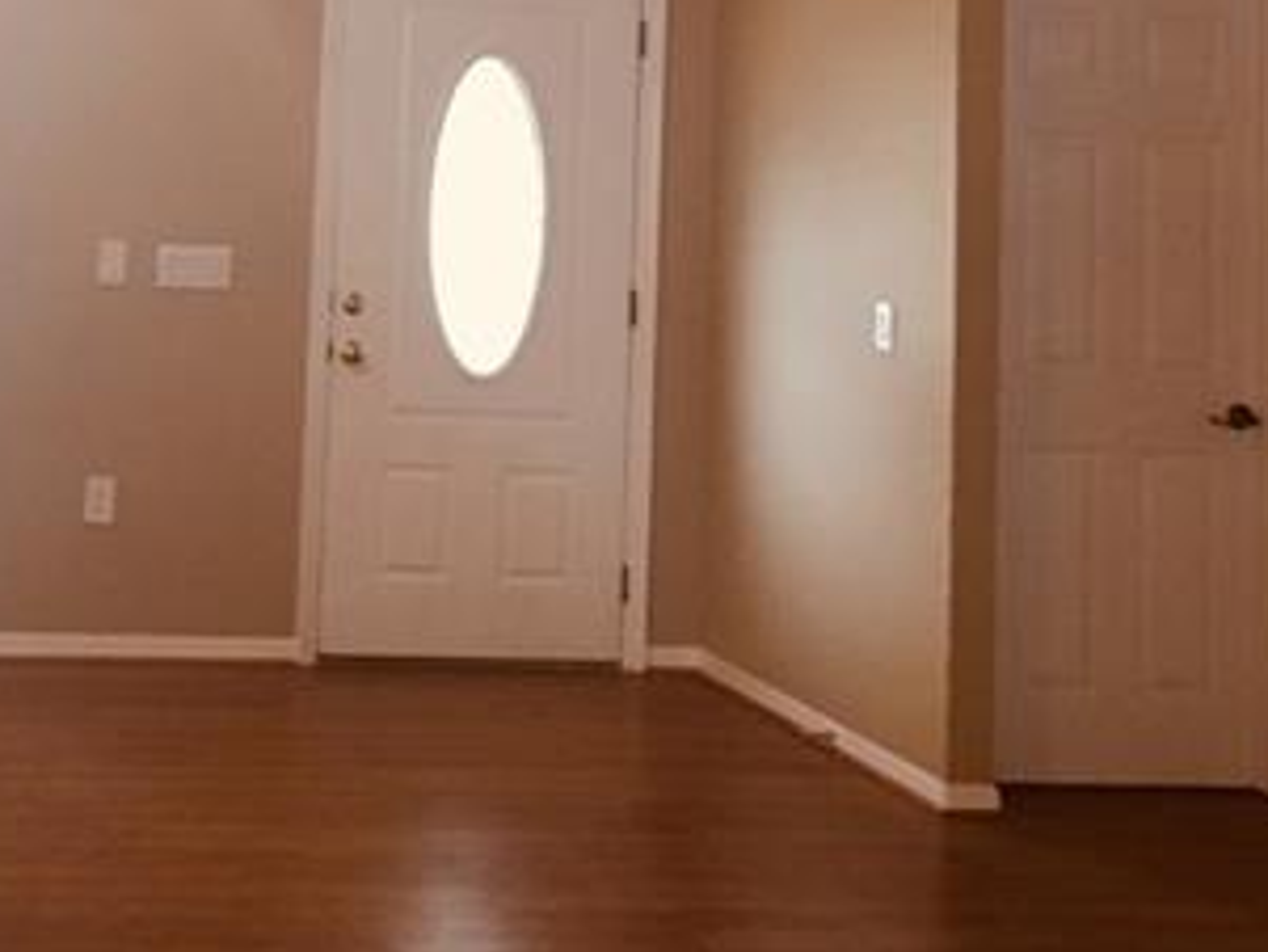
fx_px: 2712
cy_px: -215
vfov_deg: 18.8
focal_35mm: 74
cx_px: 84
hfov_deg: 25.4
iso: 125
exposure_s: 1/30
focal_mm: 4.15
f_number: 2.2
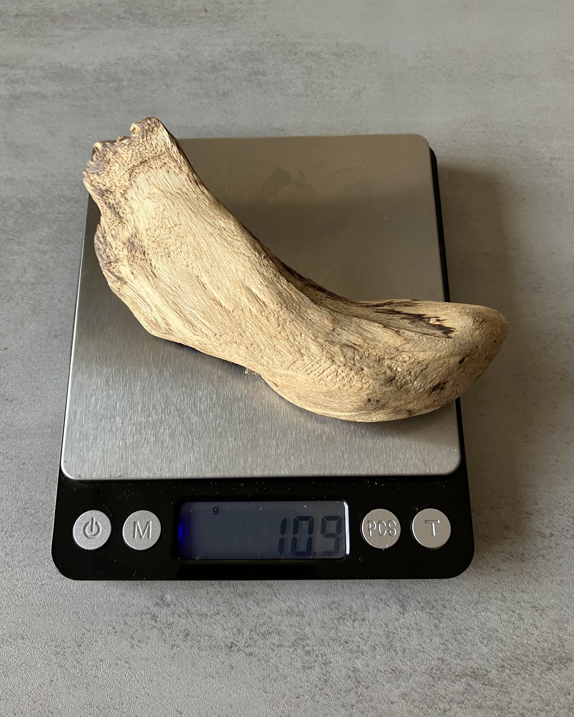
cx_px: 279
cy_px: 336
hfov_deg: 48.5
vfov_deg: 58.7
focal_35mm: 30
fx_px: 637
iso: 80
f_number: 1.8
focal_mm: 3.99
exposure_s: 1/100
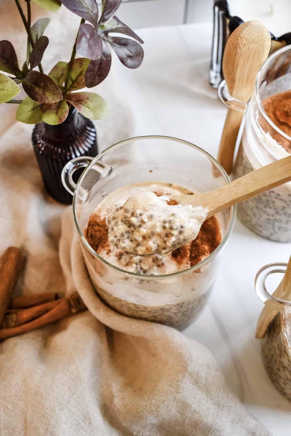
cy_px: 218
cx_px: 146
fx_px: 546
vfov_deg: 43.6
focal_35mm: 45
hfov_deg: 29.9
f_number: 5
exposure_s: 1/100
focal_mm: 30
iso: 400
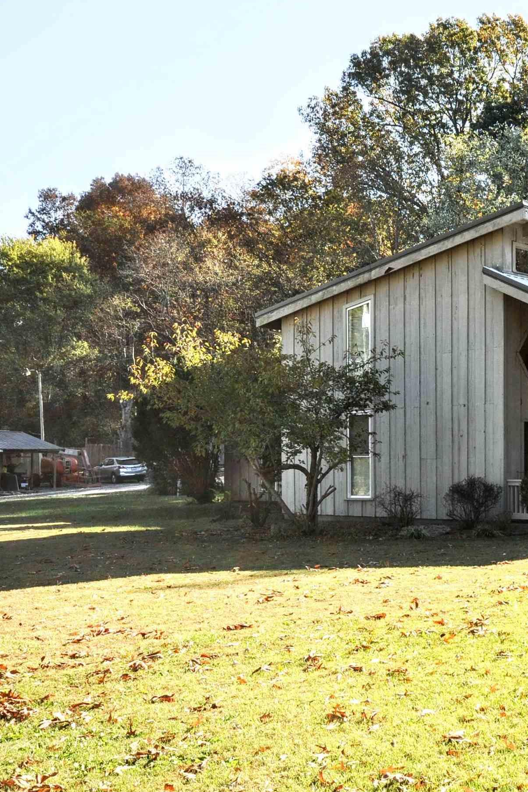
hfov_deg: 24.7
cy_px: 436
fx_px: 1122
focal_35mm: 51
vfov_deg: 38.8
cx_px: 575
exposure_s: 1/250
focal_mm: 20
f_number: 8
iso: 200
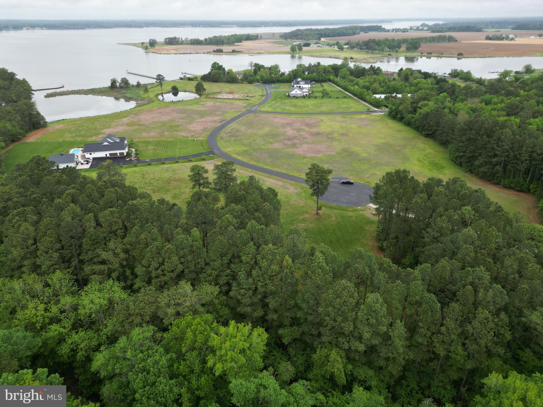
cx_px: 272
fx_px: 376
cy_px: 204
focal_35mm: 24
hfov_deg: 71.6
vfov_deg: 56.8
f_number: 1.7
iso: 110
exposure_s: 1/1500
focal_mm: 6.72
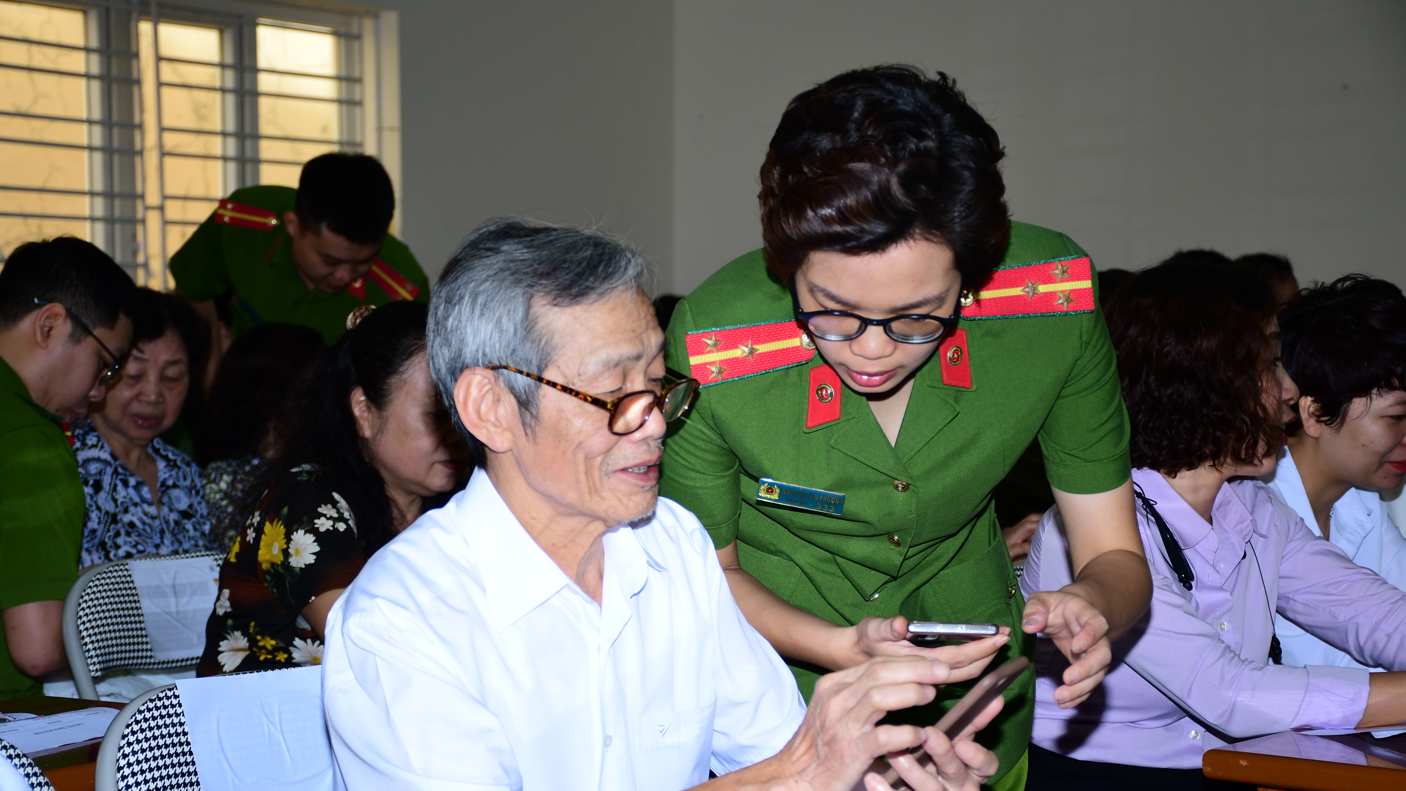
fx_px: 3057
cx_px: 702
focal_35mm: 82
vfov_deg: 14.7
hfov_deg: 25.9
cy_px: 455
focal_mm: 52
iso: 250
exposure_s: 1/200
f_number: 4.8
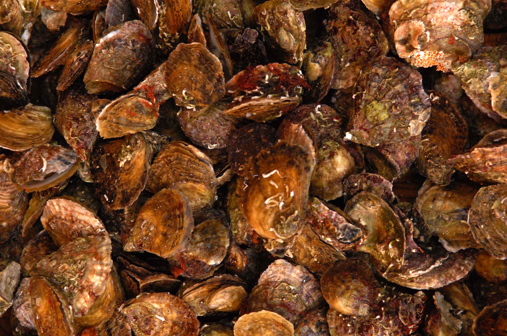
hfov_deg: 24.6
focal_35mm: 82
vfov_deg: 16.5
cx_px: 254
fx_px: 1160
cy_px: 168
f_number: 7.1
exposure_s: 1/125
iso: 400
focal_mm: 55
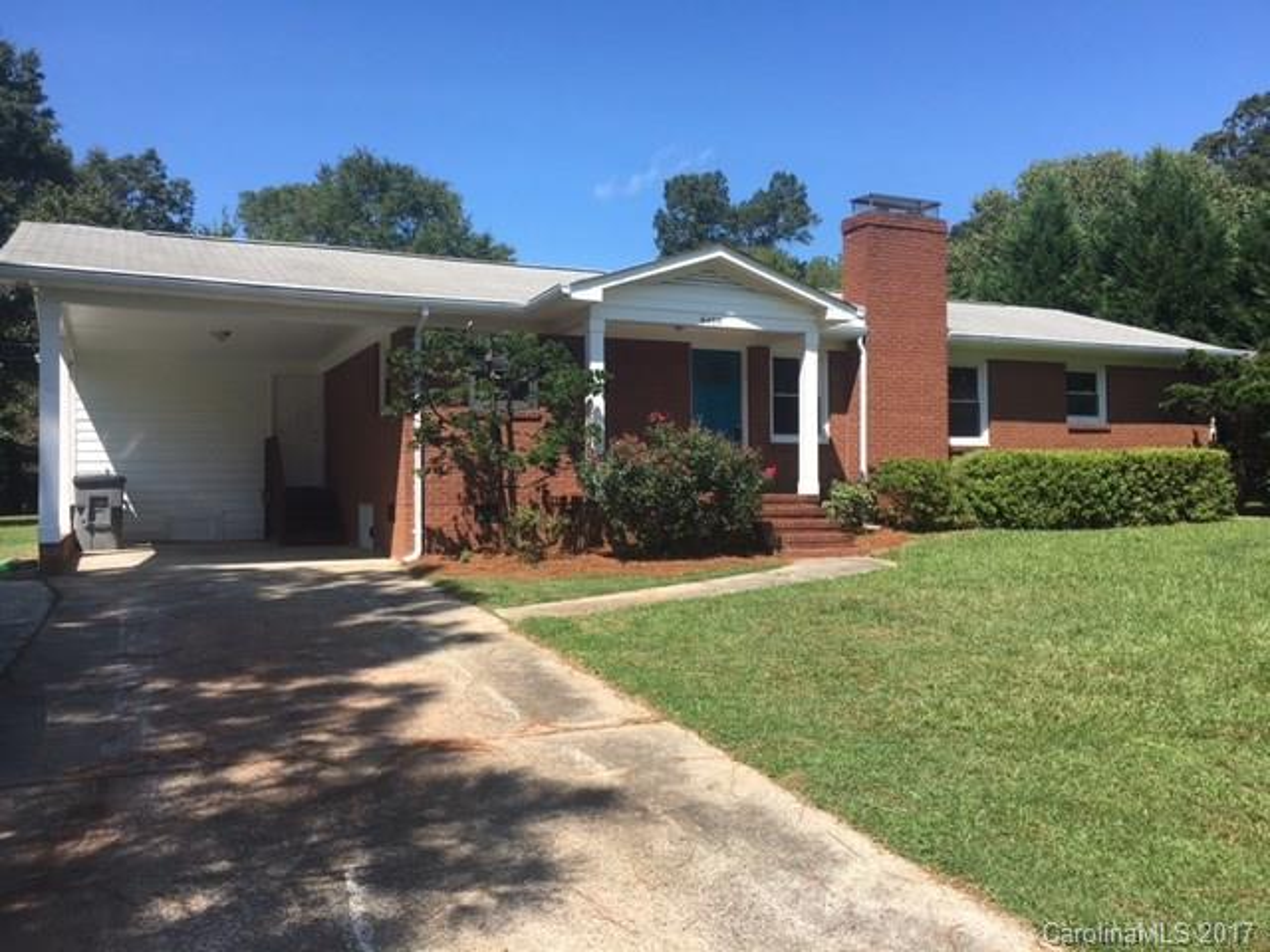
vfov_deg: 48.2
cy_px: 476
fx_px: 1064
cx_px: 635
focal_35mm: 29
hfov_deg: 61.7
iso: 25
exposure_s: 1/1350
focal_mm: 4.15
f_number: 2.2
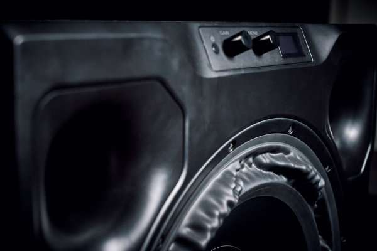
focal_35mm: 60
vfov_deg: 22.6
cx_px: 188
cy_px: 126
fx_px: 628
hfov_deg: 33.4
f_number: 7.1
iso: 2000
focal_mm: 60
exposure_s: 1/60
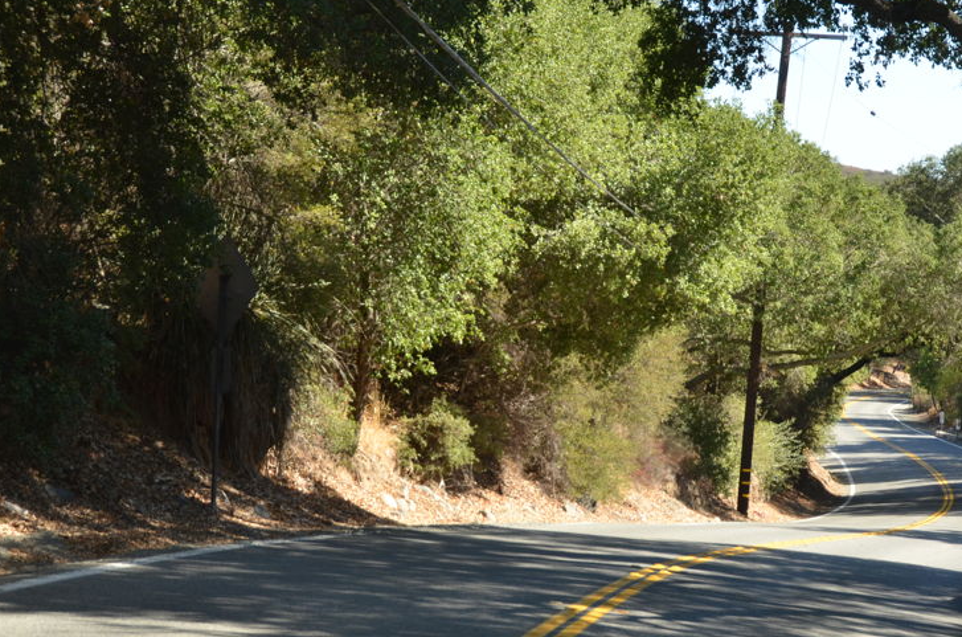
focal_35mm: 93
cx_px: 588
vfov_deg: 14.6
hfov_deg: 21.9
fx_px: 2479
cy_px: 429
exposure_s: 1/400
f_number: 8
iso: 400
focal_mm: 44
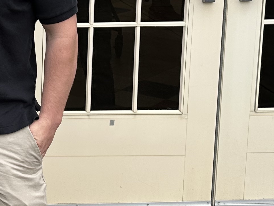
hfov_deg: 18.1
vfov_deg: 14.4
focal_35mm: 101
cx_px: -88
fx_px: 800
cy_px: 5
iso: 80
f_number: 1.78
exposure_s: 1/339
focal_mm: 6.86
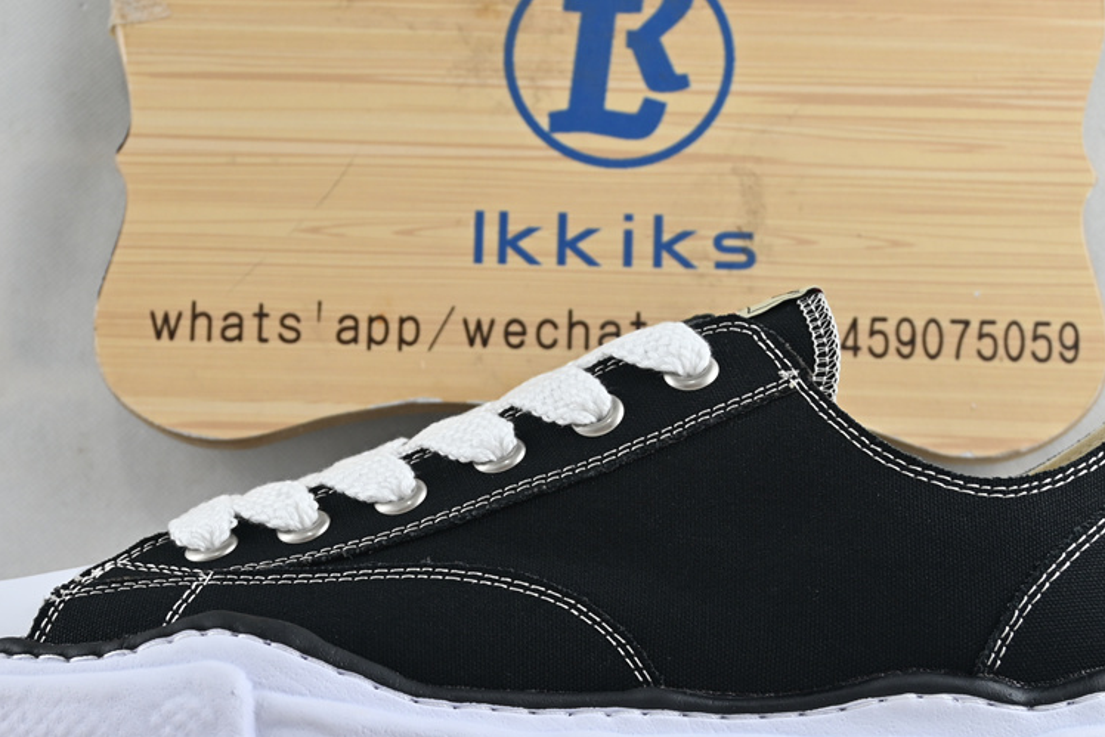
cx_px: 541
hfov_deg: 28.9
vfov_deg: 19.3
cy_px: 579
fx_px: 2143
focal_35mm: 70
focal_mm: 29
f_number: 4.8
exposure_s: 1/40
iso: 100
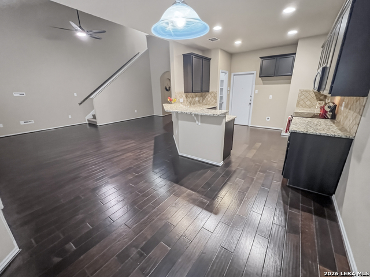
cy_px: 138
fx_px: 139
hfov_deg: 106.2
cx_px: 185
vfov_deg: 89.9
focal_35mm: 13
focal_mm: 1.6
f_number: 1.8
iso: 800
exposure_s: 1/60
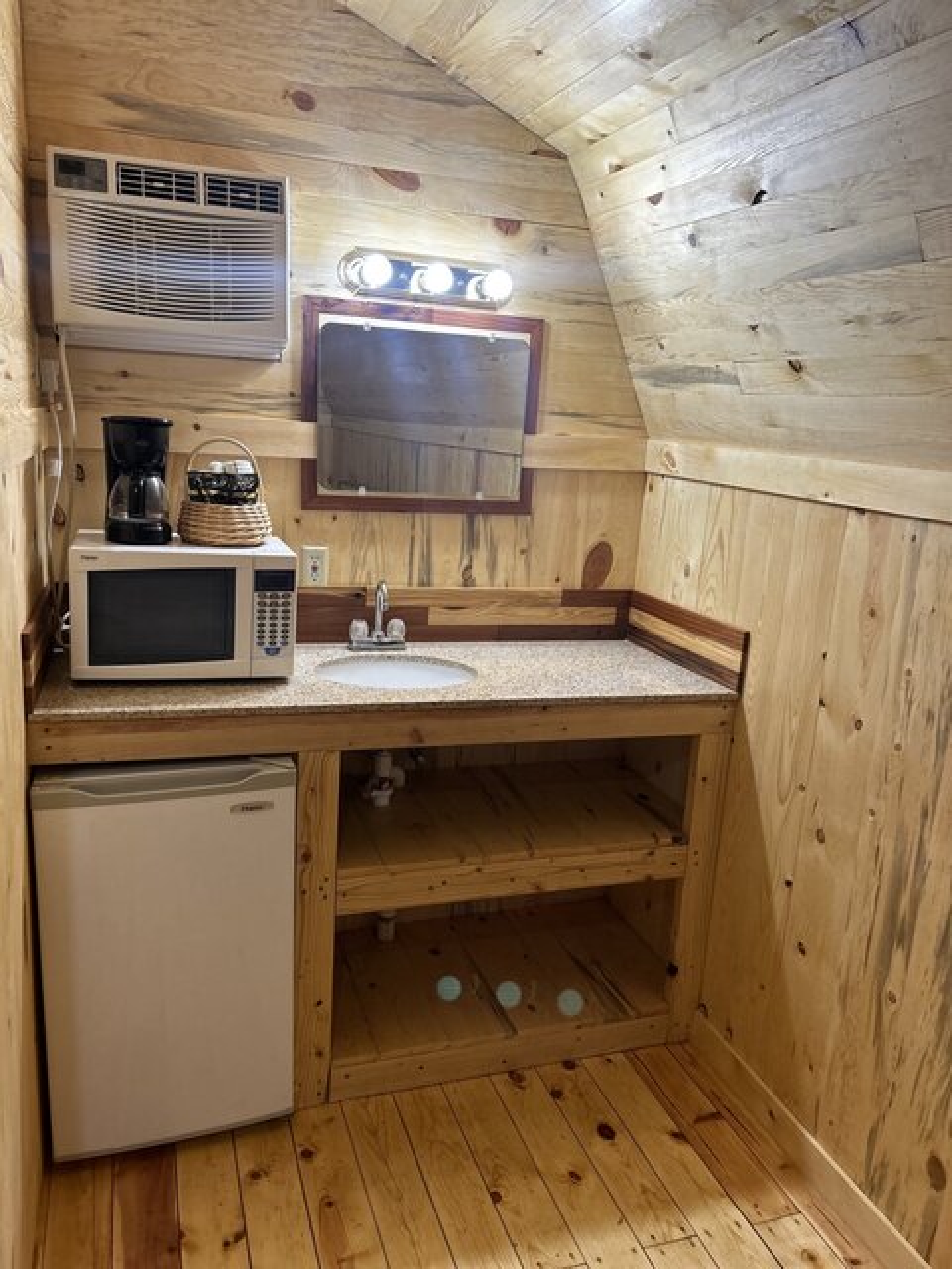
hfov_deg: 53.1
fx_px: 953
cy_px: 634
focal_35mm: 26
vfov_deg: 67.3
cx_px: 476
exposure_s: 1/120
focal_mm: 5.7
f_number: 1.5
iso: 125
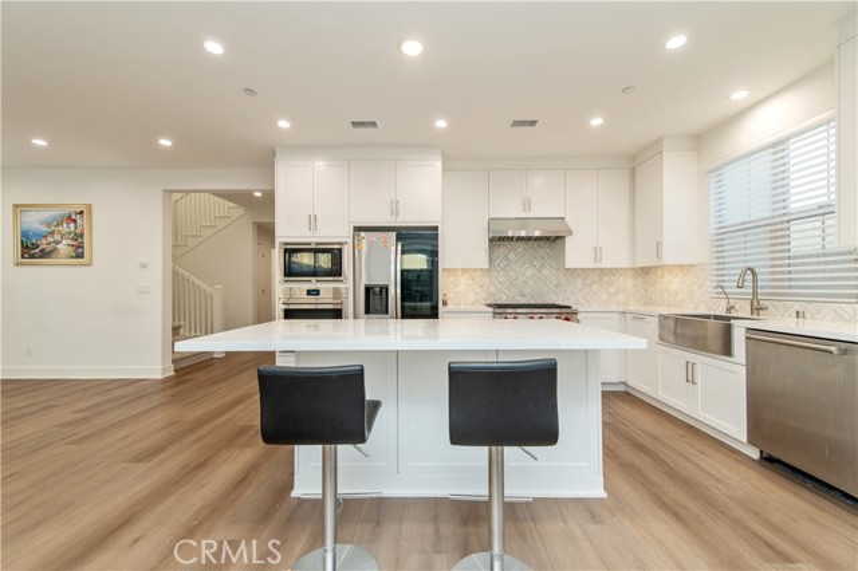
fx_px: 333
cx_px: 429
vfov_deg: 81.1
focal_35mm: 14
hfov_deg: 104.3
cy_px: 286
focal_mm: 14
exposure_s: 1/60
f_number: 4
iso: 360
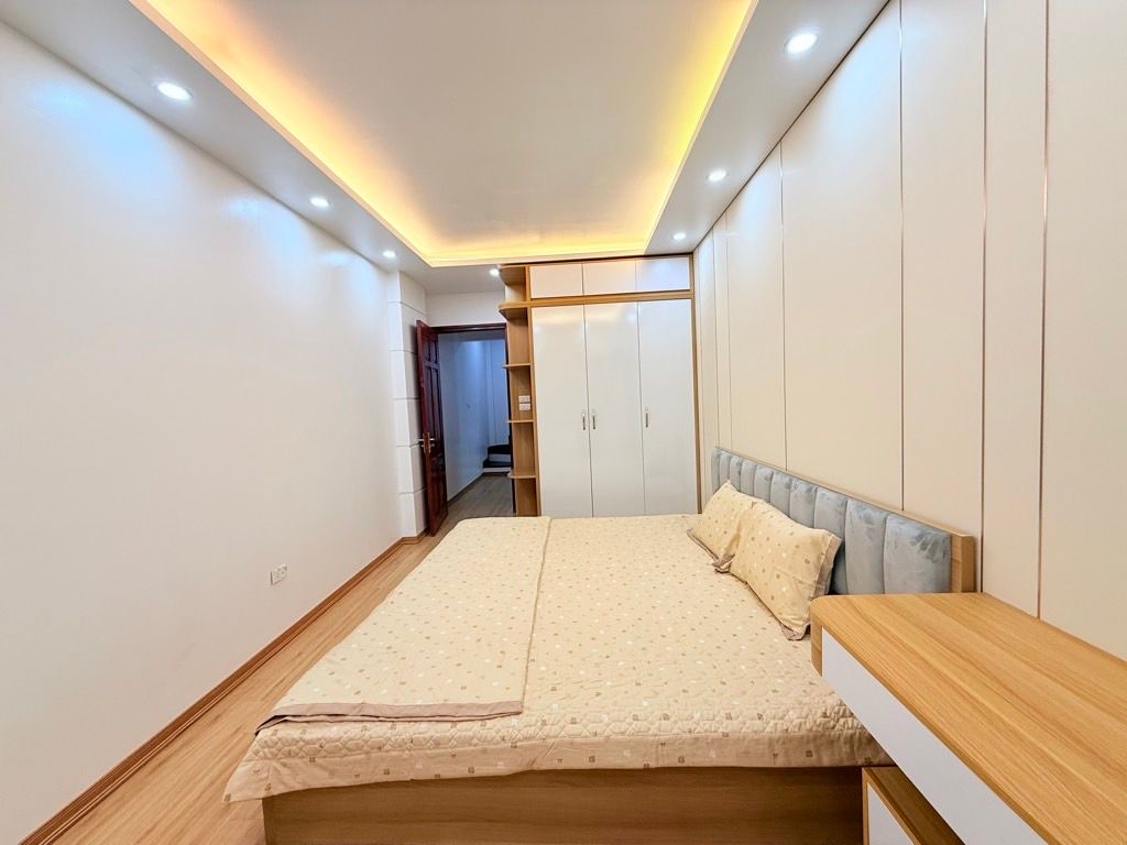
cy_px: 422
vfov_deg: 85.7
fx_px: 456
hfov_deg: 102.1
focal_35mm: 14
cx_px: 564
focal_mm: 2.22
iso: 80
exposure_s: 1/100
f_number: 2.2
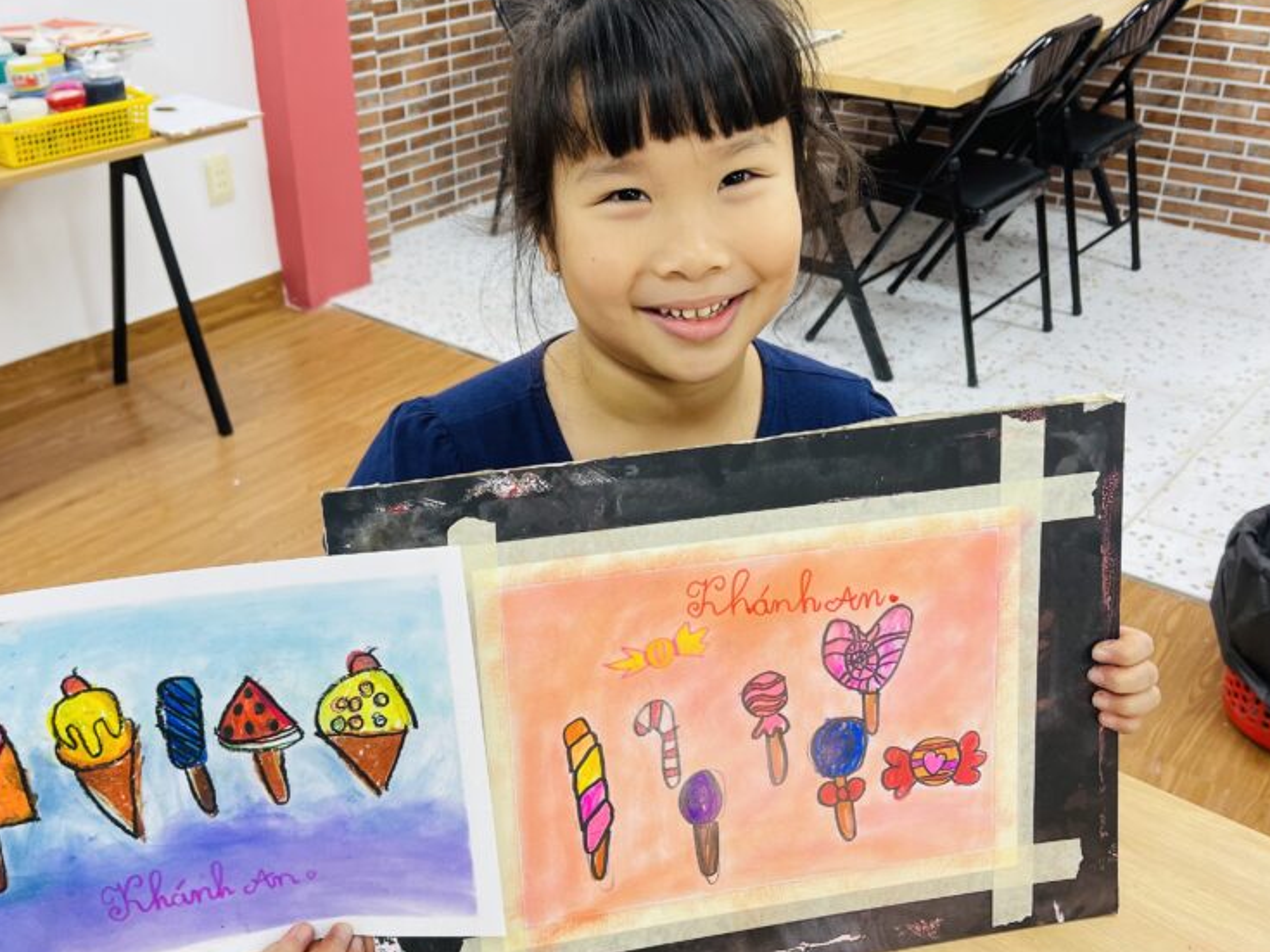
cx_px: 546
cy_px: 511
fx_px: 1247
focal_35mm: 34
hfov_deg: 53.8
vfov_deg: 41.8
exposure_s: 1/100
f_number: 1.6
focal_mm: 5.1
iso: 40
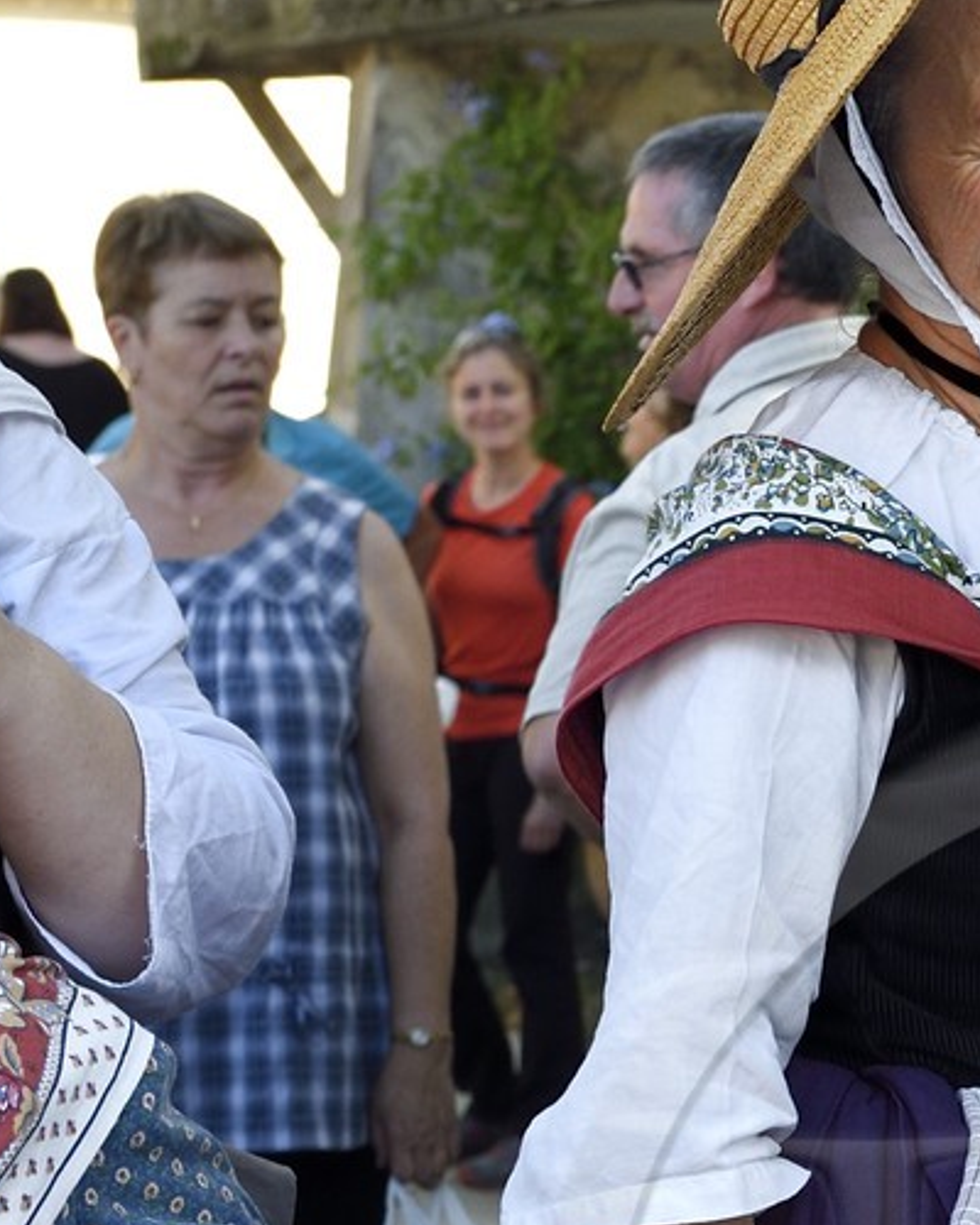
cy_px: 1443
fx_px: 6091
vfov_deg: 11.3
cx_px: 1274
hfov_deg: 9.1
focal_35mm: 168
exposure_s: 1/250
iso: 800
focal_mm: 56
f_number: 8
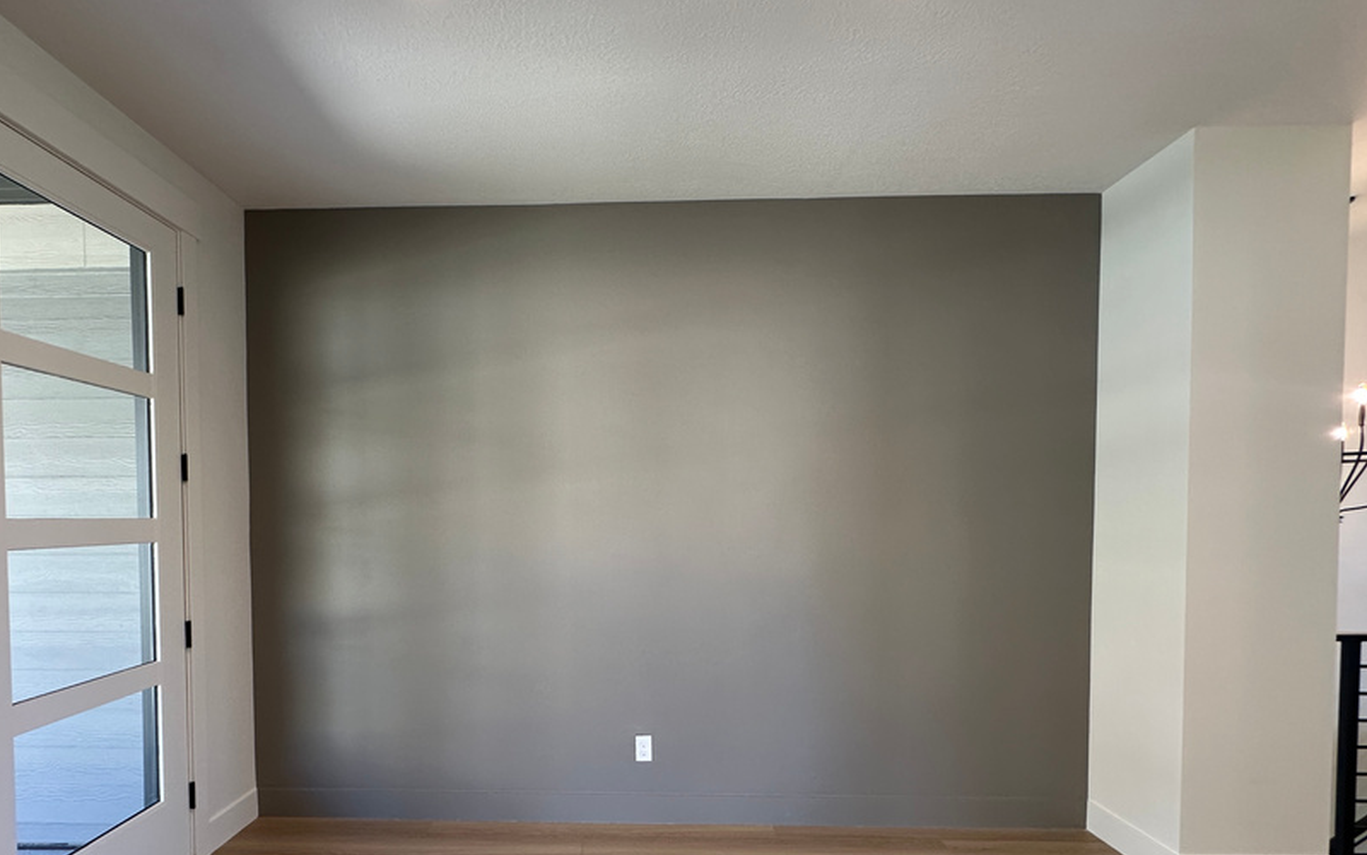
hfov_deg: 87.6
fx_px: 708
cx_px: 607
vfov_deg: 61.3
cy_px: 542
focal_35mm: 19
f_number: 2.2
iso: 200
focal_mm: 2.22
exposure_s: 1/120
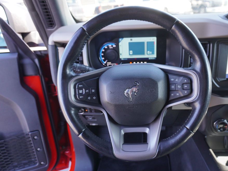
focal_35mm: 27
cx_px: 133
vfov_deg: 51.3
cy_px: 89
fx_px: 178
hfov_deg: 64.9
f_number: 4
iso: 200
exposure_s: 1/60
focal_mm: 16
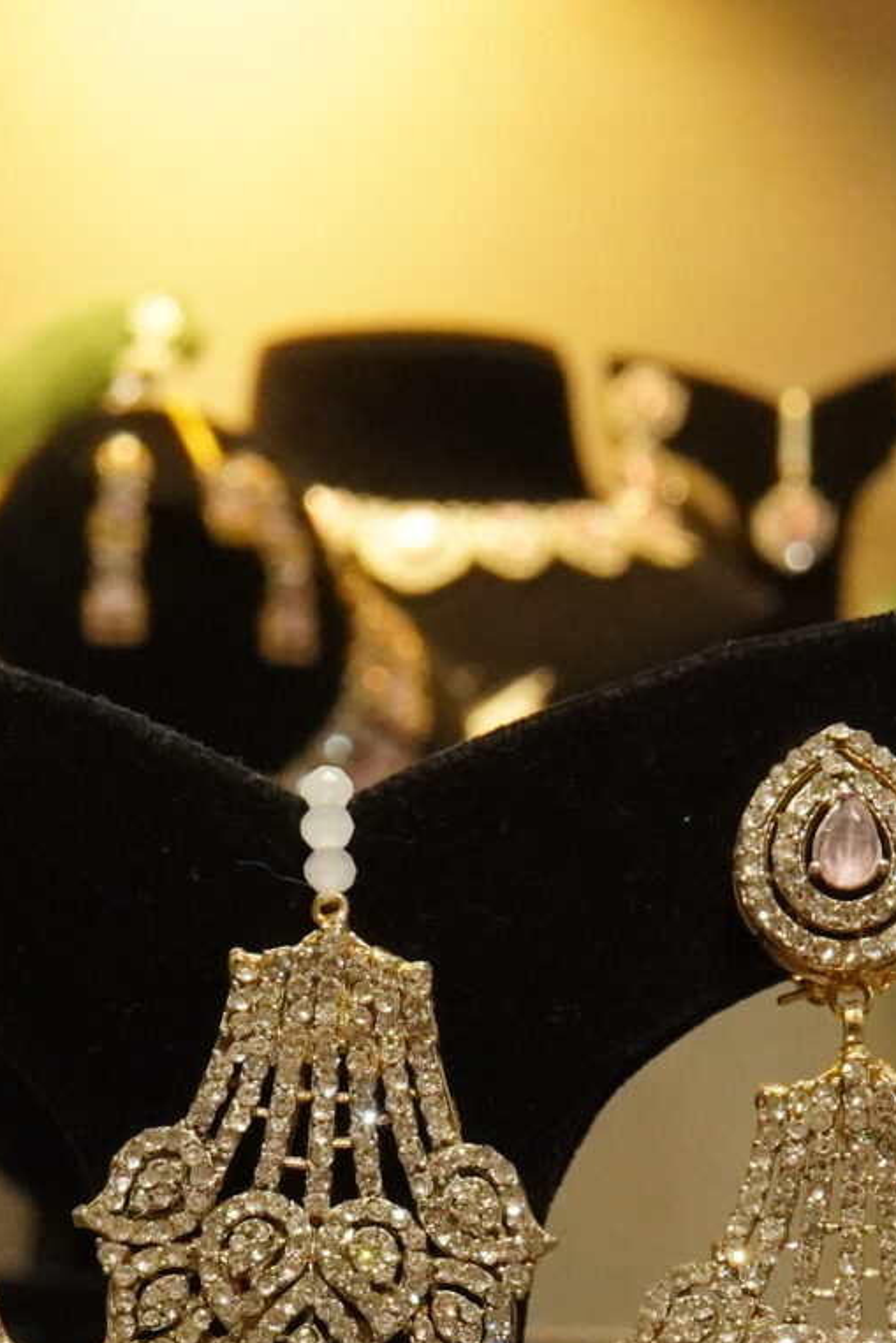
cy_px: 1360
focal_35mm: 151
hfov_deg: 9.1
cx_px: 327
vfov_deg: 13.4
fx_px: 5634
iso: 4000
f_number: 9
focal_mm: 30
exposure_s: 1/80
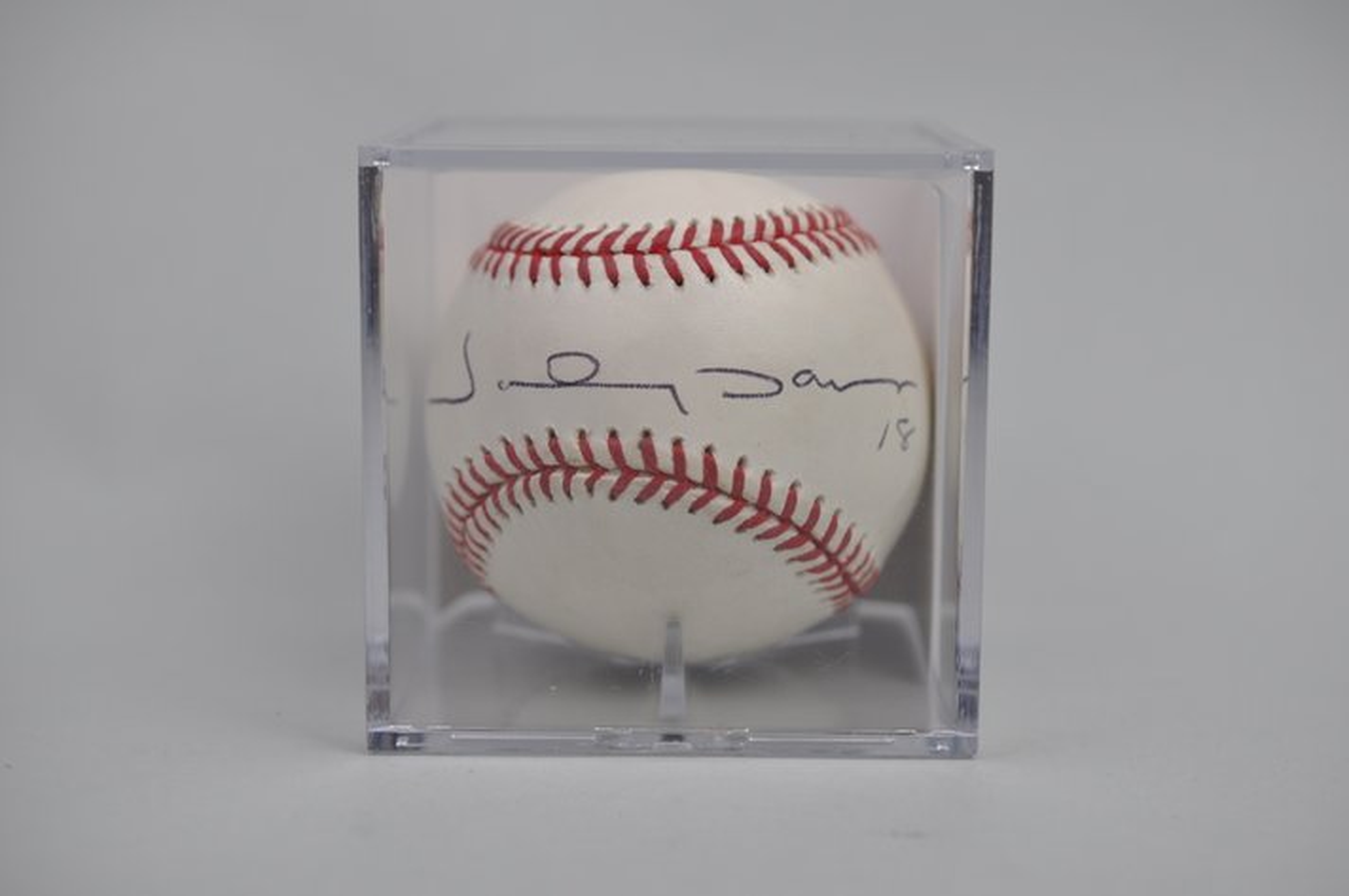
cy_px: 448
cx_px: 674
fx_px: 2246
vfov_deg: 22.6
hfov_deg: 33.4
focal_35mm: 60
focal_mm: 40
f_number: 5
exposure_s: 1/100
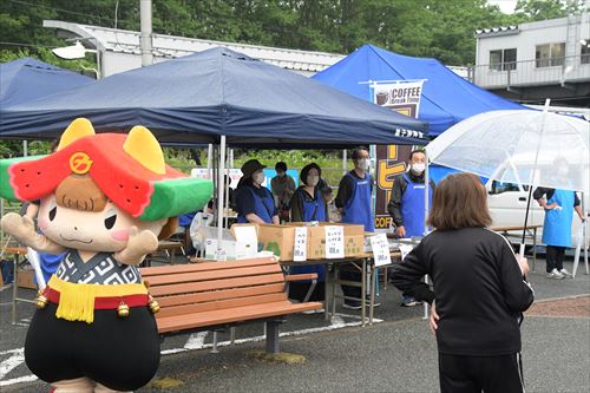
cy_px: 196
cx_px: 295
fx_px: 1081
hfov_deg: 30.5
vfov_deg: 20.6
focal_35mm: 66
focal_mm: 44
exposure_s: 1/320
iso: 3200
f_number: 9
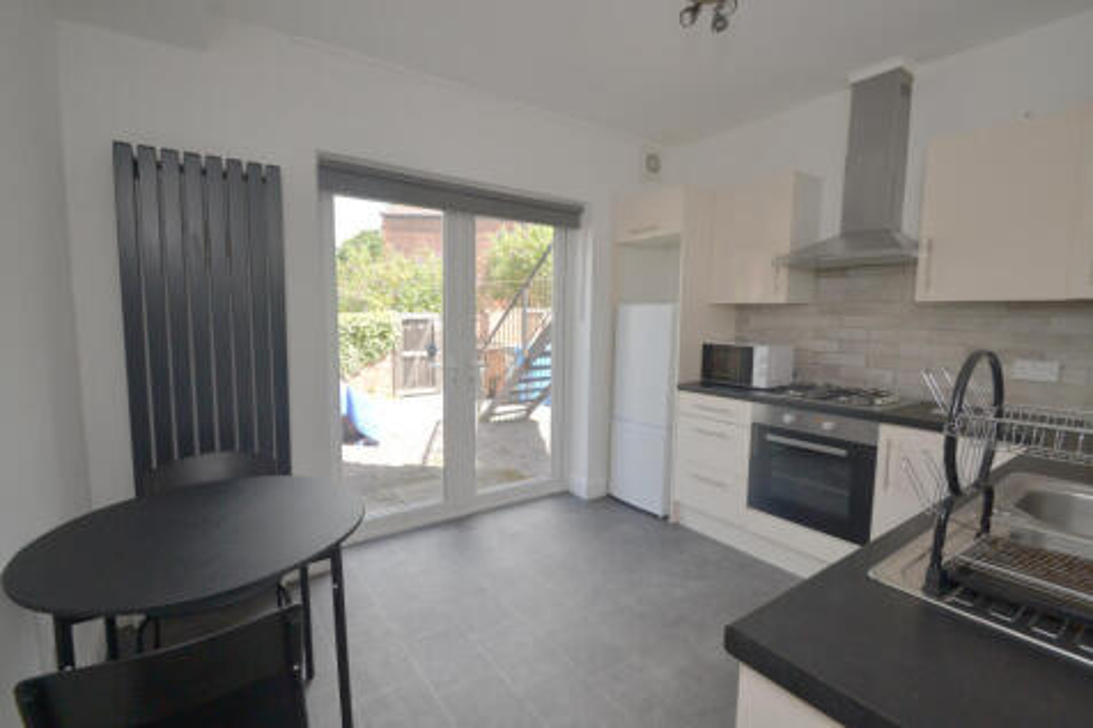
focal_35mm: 15
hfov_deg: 100.4
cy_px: 364
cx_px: 546
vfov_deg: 77.3
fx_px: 455
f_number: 6.3
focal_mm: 10
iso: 400
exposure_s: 1/200
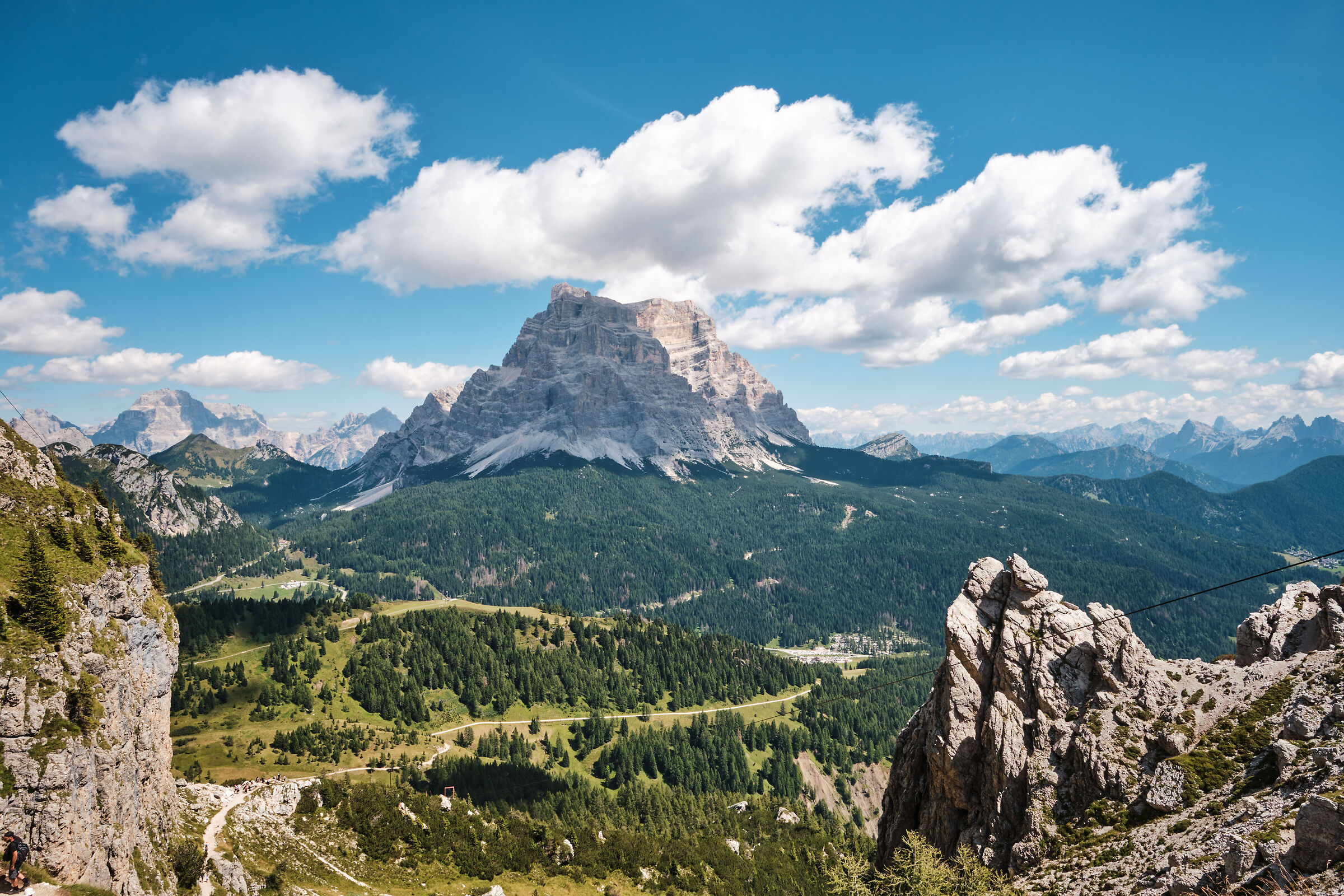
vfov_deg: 59.5
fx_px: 784
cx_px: 672
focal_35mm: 21
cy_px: 448
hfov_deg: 81.2
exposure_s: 1/210
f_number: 11
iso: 160
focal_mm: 14
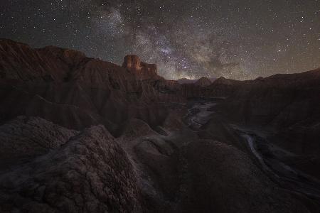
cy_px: 106
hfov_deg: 104.3
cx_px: 160
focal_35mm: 14
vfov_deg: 81.2
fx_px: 124
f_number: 2.8
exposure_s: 15
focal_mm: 14
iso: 1600
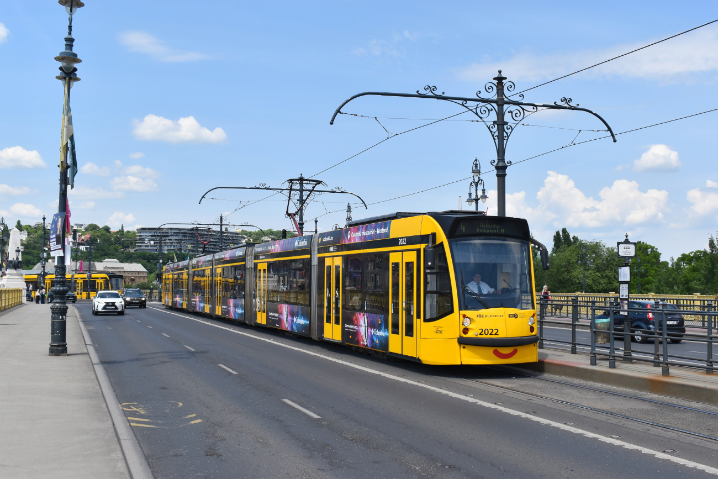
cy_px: 240
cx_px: 359
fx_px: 808
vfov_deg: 33.0
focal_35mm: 40
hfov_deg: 47.9
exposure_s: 1/400
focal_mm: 27
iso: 200
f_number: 10
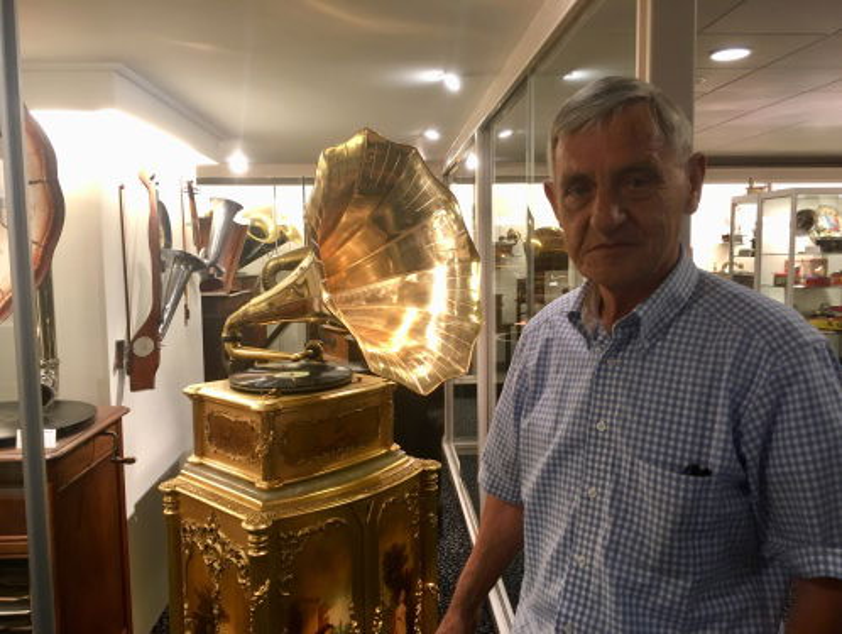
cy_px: 317
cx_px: 421
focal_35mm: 29
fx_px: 706
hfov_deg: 61.6
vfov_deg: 48.3
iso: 125
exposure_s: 1/33
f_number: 2.2
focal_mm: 4.15
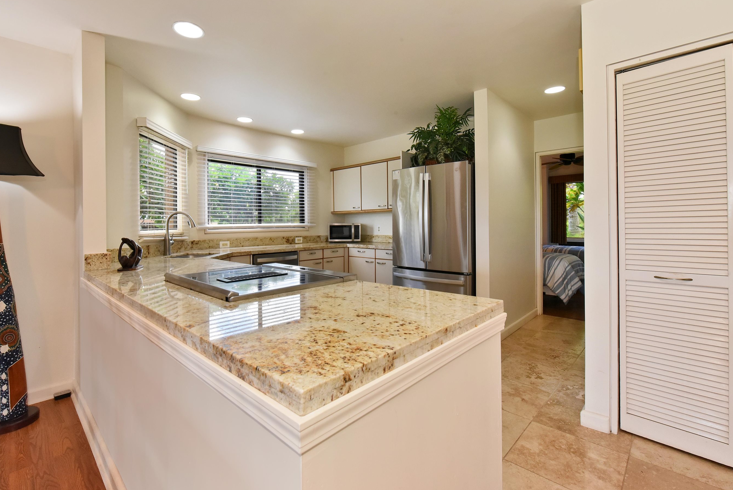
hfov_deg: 96.6
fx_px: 326
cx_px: 346
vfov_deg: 73.4
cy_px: 211
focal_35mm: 16
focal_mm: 14
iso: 1800
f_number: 16
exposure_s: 1/60
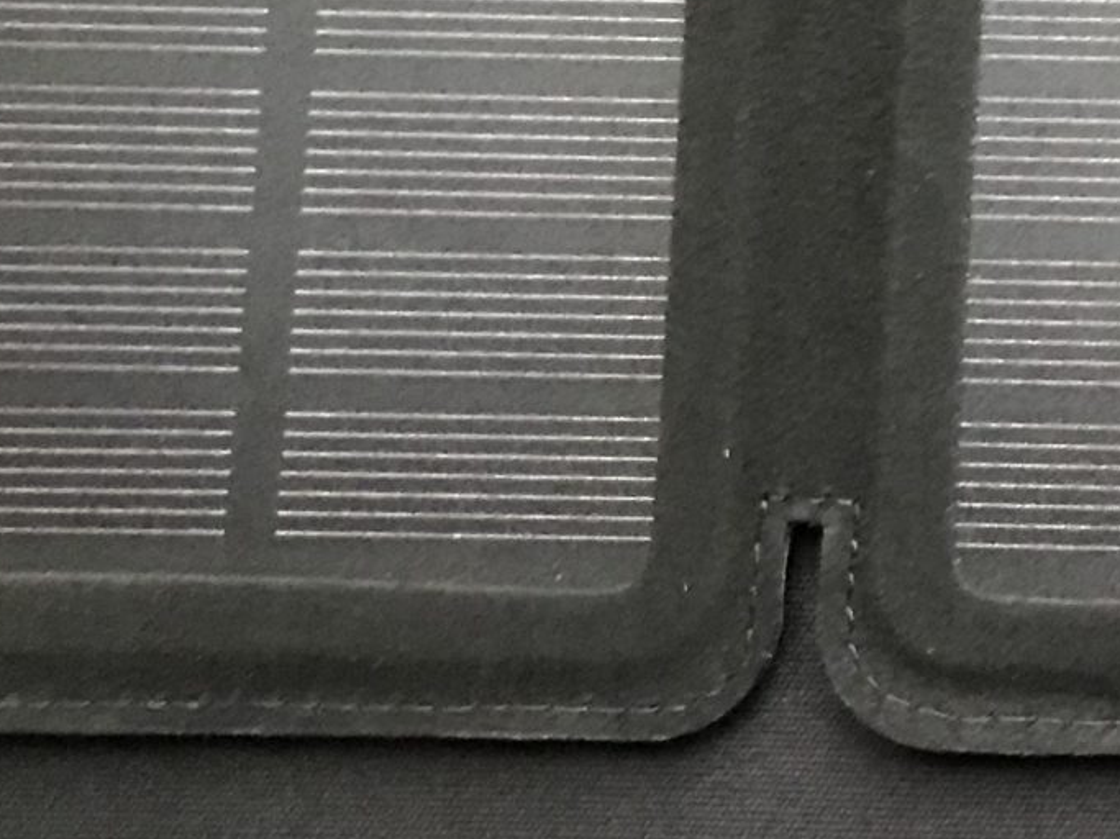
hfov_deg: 16.6
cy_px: -280
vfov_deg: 13.5
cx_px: 1786
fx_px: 3397
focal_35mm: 105
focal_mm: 3.99
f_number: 1.8
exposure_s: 1/7
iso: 100
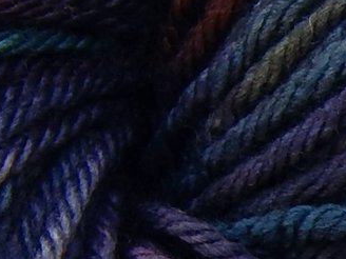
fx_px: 5497
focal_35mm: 550
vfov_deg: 2.7
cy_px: 681
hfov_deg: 3.5
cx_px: 956
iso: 125
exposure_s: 1/15
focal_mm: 16.6
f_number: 4.4
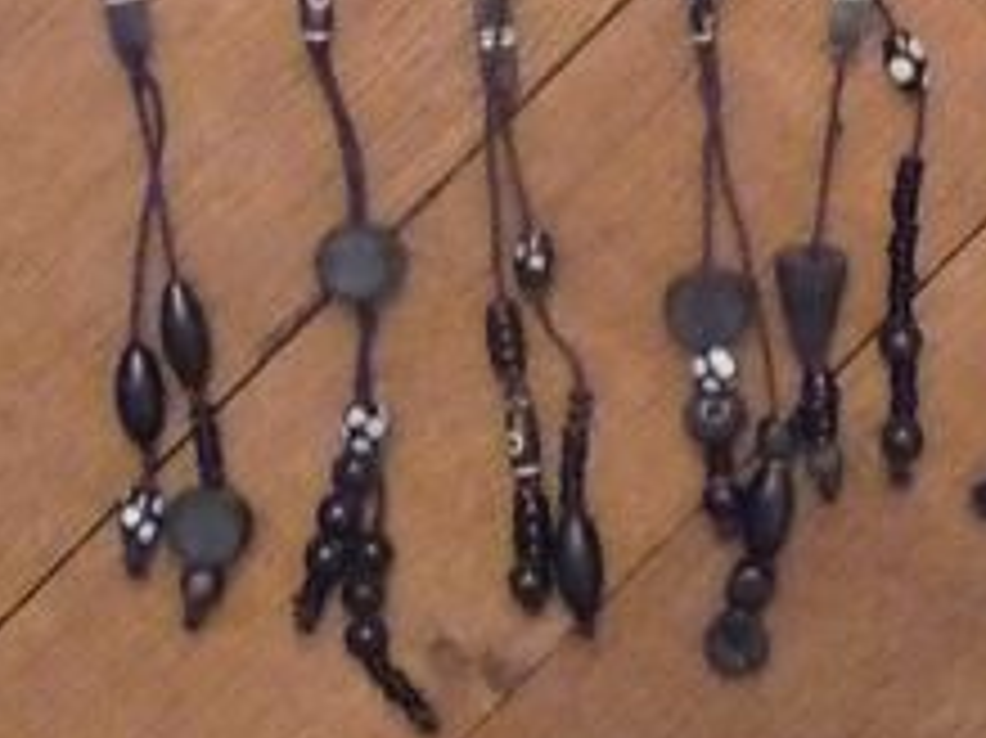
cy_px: -648
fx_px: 3644
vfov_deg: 10.7
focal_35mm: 128
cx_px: 864
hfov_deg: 15.3
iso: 800
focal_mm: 4.7
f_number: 3.3
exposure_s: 1/13
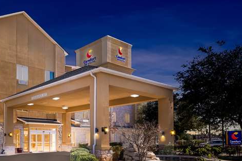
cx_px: 1
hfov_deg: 52.3
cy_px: 106
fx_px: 188
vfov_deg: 45.8
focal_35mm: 28
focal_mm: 13
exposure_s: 1/200
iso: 640
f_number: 8
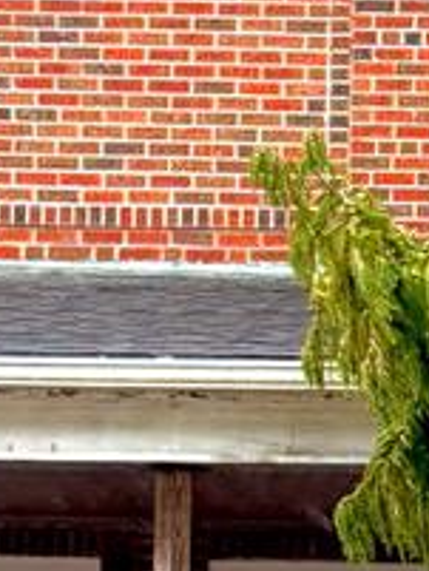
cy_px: 1310
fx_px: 3021
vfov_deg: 9.7
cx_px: 97
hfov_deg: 8.1
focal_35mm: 183
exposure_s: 1/567
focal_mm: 6.76
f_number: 1.78
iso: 100
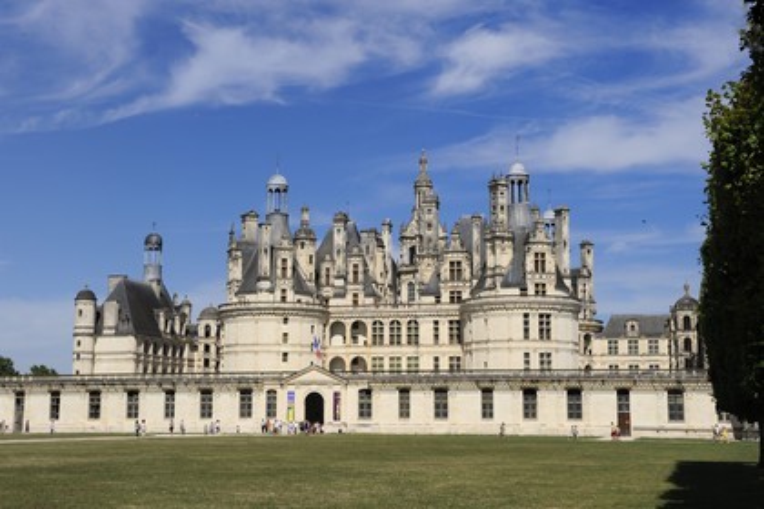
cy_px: 254
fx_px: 1188
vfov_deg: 24.2
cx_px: 382
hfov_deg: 35.6
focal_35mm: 56
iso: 200
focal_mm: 56
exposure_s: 1/160
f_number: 22
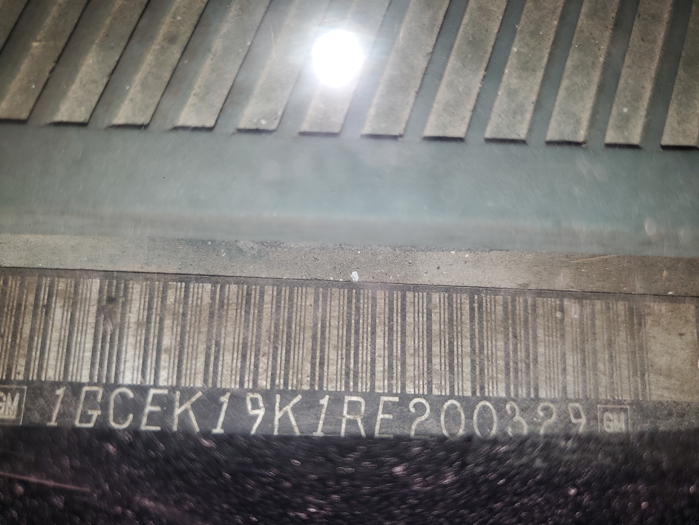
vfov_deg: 53.1
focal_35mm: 26
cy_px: 262
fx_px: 525
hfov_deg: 67.3
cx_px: 350
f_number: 1.5
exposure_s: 1/175
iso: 50
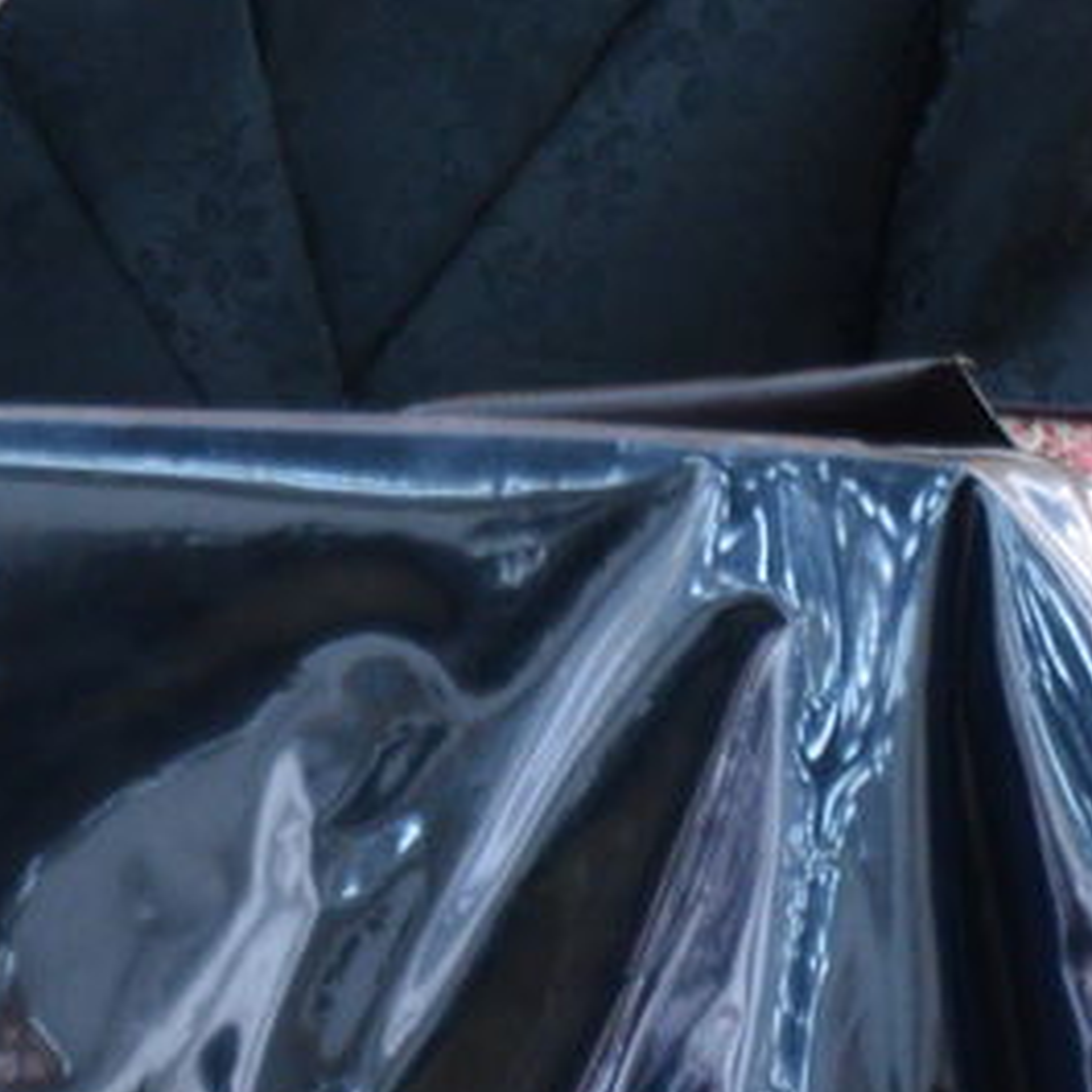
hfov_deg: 1.3
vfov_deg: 1.3
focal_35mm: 1346
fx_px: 48039
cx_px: 194
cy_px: -783
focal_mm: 300
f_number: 6.3
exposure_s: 1/100
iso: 2000
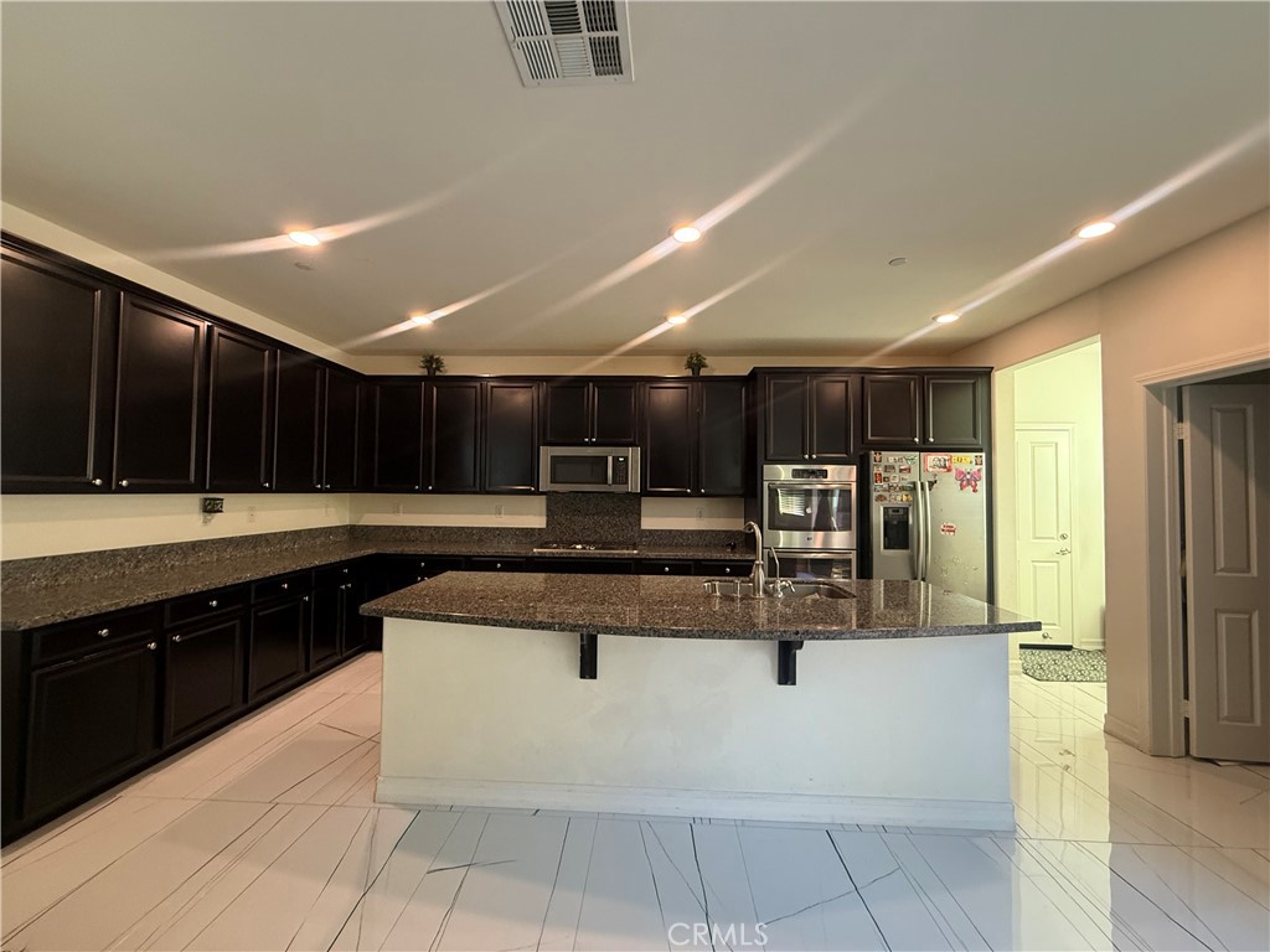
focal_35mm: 14
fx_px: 514
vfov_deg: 85.7
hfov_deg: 102.1
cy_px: 476
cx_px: 635
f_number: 2.2
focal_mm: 2.22
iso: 400
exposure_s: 1/60
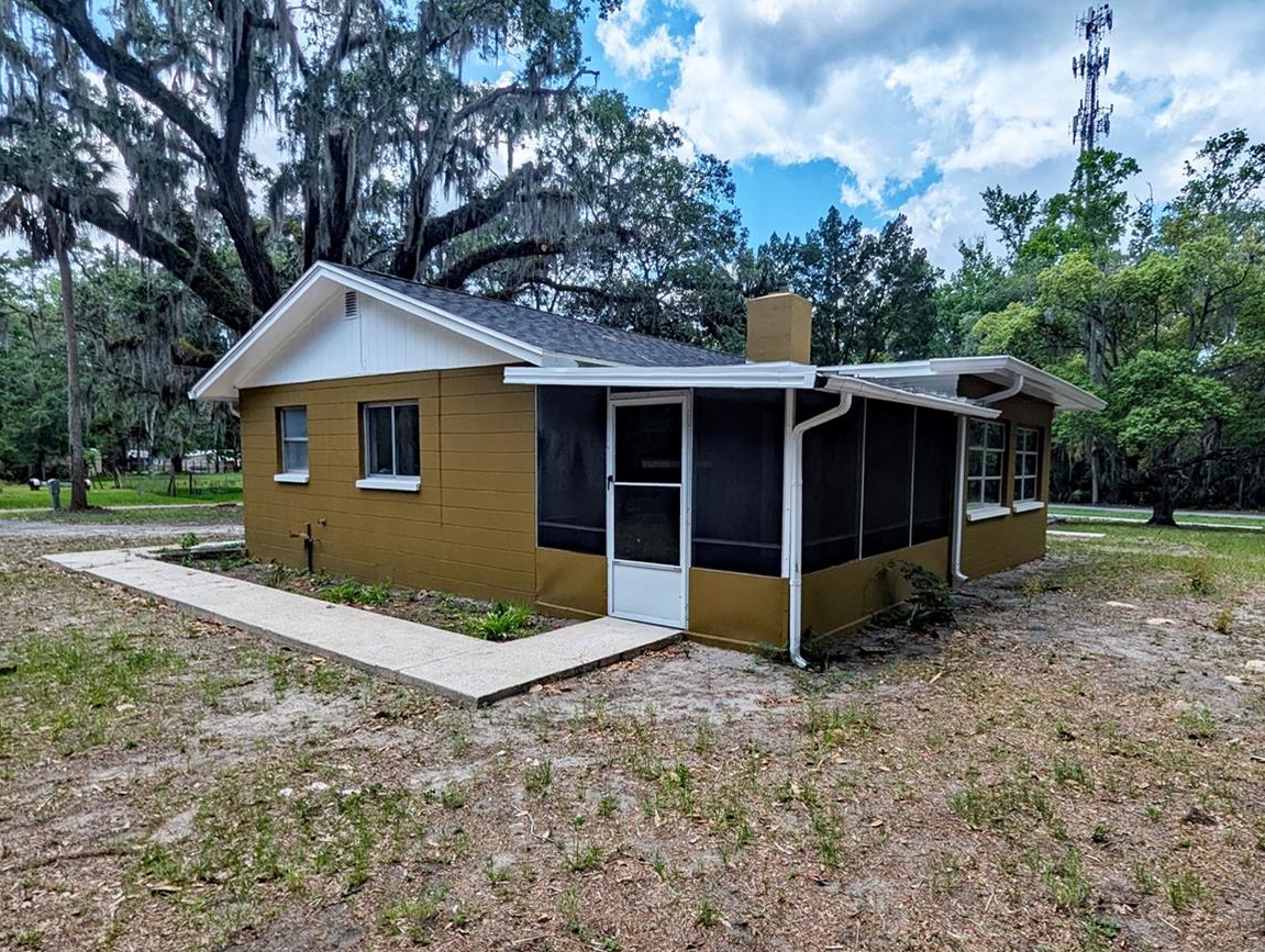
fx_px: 659
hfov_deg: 87.3
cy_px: 516
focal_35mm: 18
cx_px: 702
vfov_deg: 71.6
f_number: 2.2
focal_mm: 1.95
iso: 45
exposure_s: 1/2212
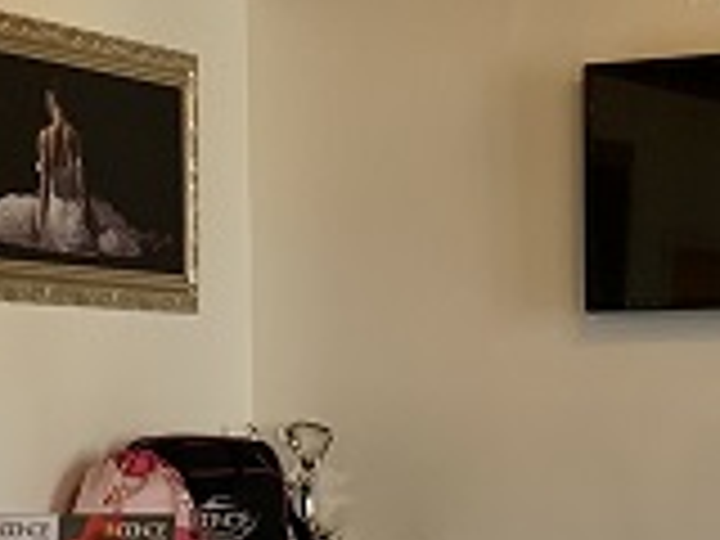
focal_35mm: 130
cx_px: 482
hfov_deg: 15.1
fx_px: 2704
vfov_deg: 11.2
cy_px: 612
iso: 80
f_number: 1.8
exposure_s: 1/50
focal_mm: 4.25
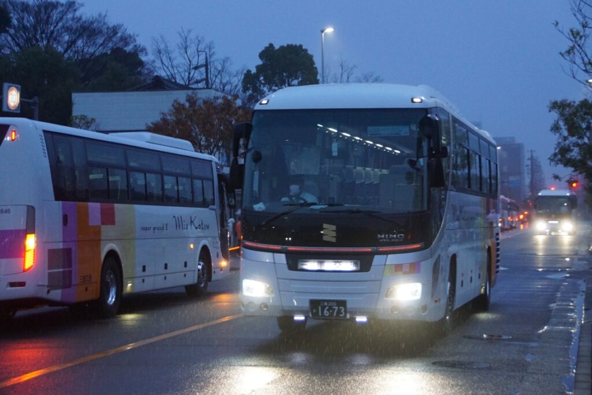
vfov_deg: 16.6
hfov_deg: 24.6
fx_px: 1357
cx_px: 296
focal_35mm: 82
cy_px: 198
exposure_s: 1/100
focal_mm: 55
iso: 2500
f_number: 5
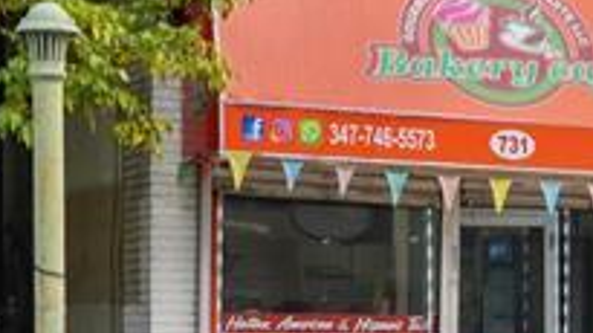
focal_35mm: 155
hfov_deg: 12.3
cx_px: 1183
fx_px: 2430
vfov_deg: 7.8
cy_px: 330
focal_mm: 29.5
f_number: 8
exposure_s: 1/160
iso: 100
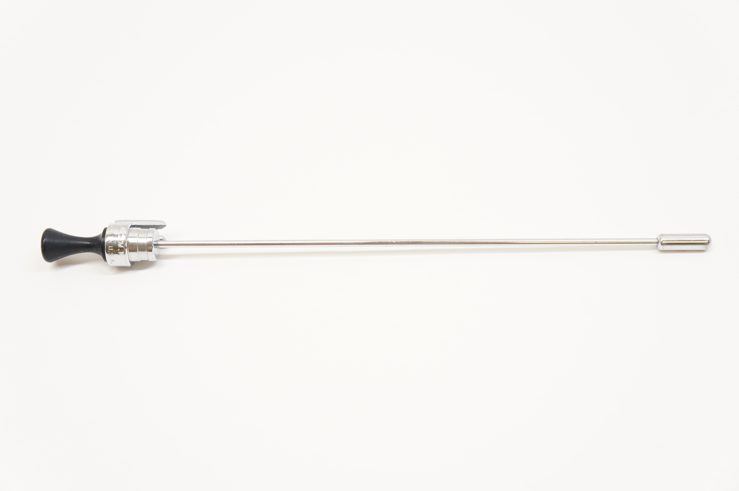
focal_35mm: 46
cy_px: 246
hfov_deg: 42.4
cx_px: 370
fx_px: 954
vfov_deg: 28.9
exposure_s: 1/40
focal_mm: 31
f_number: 6.3
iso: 400
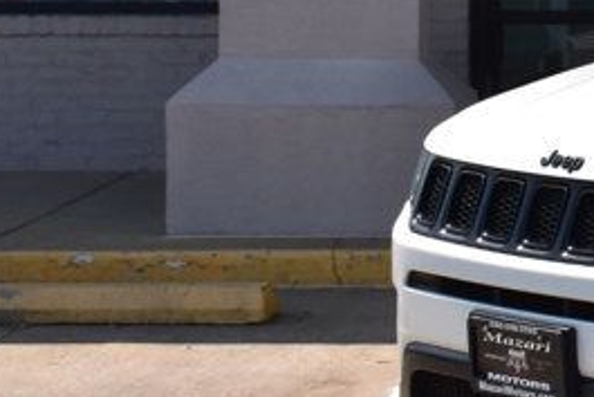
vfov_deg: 8.1
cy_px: -121
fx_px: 2772
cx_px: 1045
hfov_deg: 11.4
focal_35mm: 168
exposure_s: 1/500
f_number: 11
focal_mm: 29
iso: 280
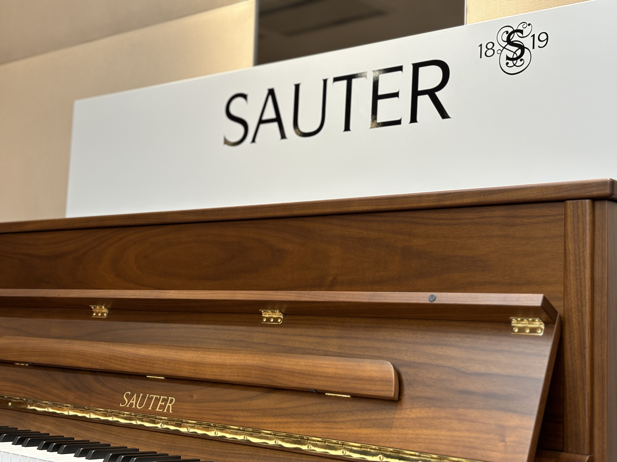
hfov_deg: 36.8
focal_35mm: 52
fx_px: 927
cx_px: 308
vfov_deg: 28.0
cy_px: 231
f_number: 1.6
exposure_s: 1/50
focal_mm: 5.96
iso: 64
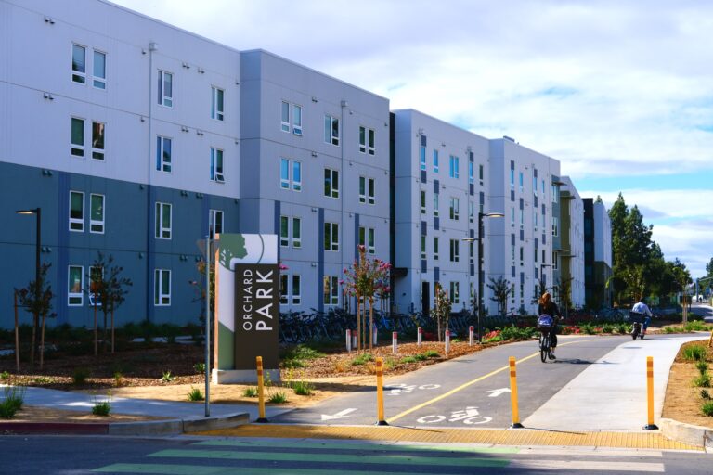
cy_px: 238
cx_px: 356
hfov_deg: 37.5
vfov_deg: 25.5
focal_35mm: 53
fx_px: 1050
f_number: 6.4
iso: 320
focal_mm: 35
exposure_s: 1/1000
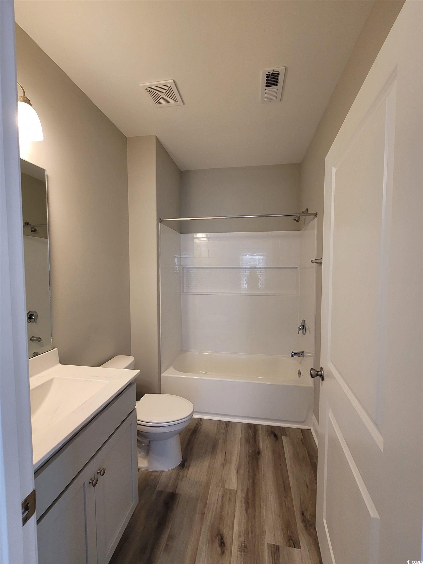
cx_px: 212
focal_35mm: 13
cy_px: 282
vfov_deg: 106.2
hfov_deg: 89.9
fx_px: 212
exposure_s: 1/60
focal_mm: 2.2
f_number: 2.2
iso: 125
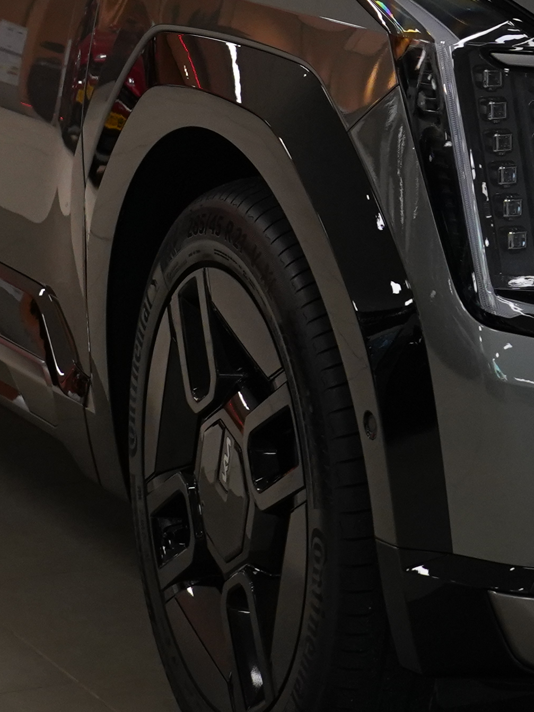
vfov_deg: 12.2
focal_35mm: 159
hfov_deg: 9.3
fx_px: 3269
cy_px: -96
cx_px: 493
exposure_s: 1/60
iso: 2000
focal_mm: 37
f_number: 4.5
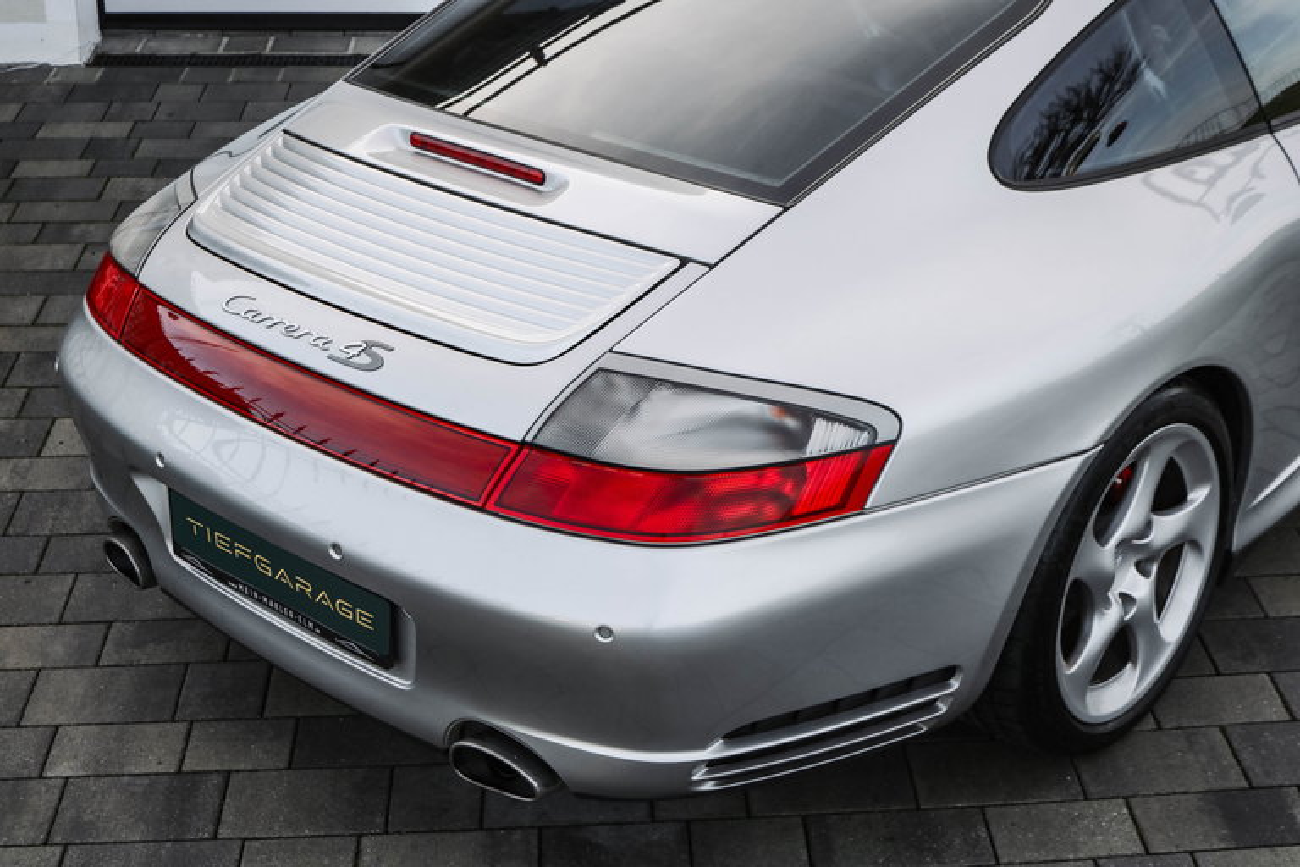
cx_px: 650
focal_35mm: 47
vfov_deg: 28.6
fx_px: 1697
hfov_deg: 41.9
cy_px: 434
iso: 125
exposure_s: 1/160
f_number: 4
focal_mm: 31.6
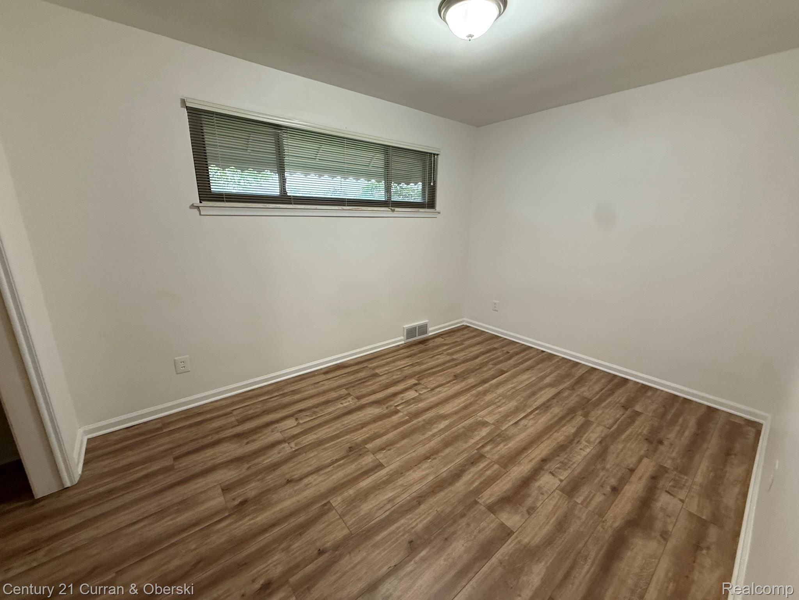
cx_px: 400
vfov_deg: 85.7
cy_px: 300
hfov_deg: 102.1
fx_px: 323
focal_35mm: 14
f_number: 2.2
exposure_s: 1/60
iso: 250
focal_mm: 2.22
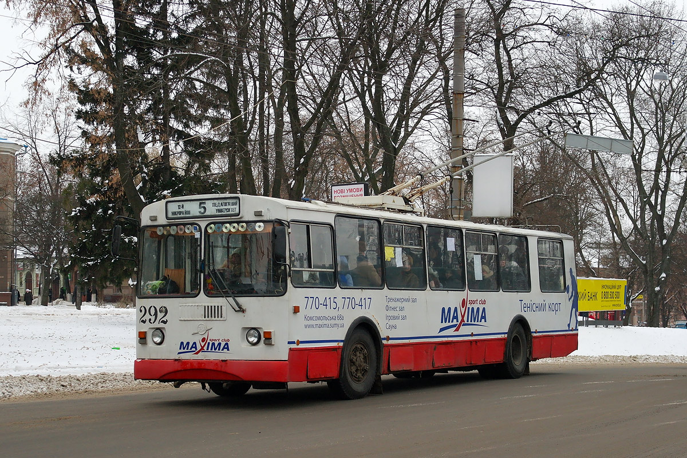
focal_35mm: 58
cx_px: 344
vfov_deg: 23.4
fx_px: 1106
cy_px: 229
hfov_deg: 34.5
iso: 250
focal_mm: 38
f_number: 5
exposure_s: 1/400
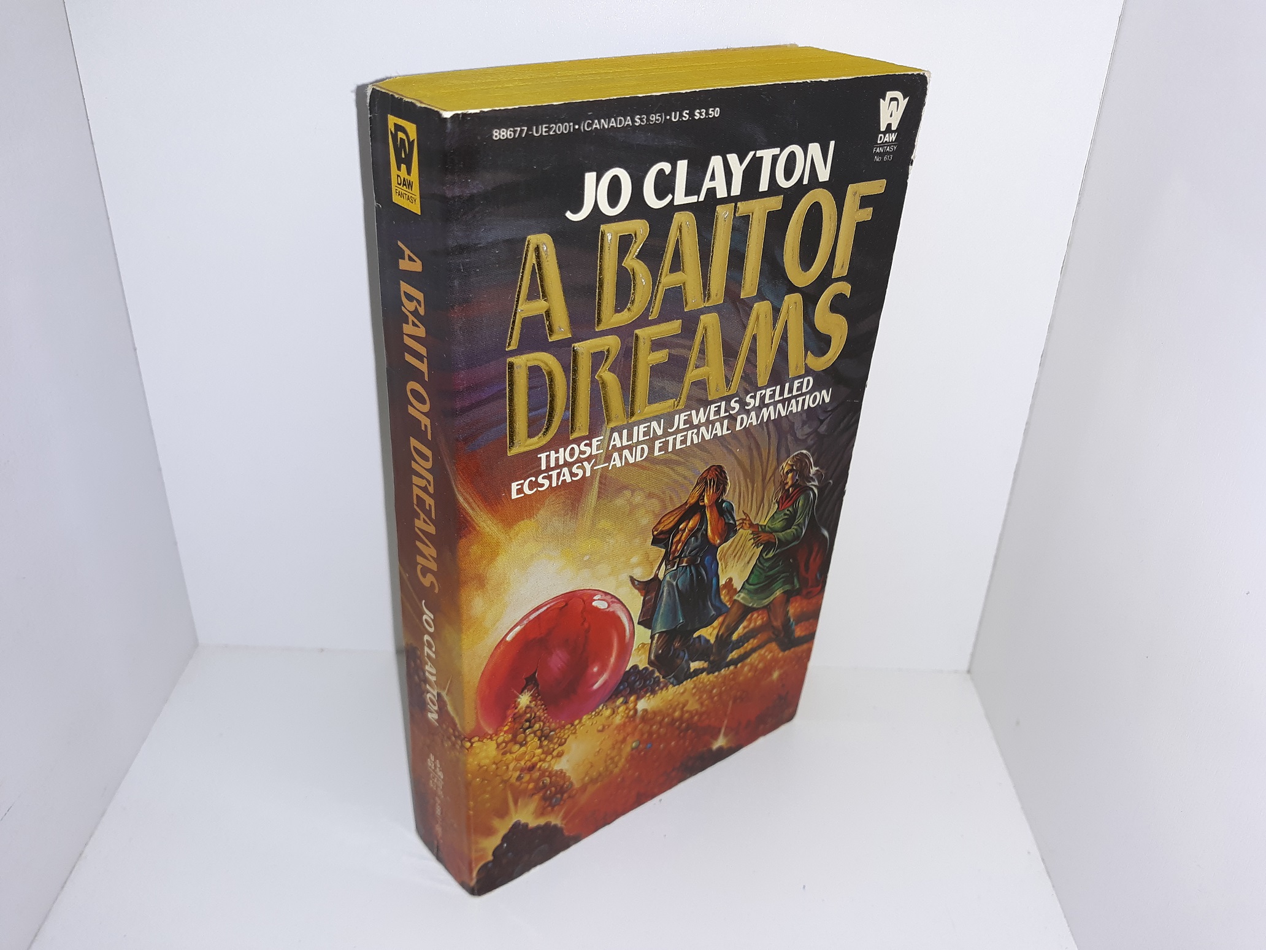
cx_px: 633
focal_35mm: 28
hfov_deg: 63.4
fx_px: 1024
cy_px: 475
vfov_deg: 49.7
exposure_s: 1/147
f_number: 1.7
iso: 40
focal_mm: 3.7
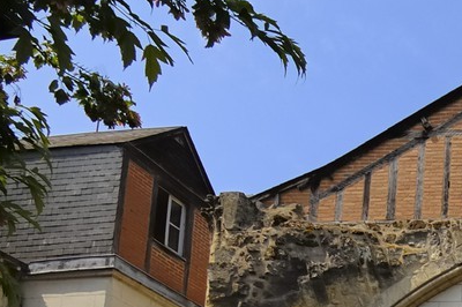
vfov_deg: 15.6
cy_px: 586
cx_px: 834
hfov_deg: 20.1
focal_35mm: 72
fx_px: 923
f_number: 8
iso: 100
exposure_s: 1/160
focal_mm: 12
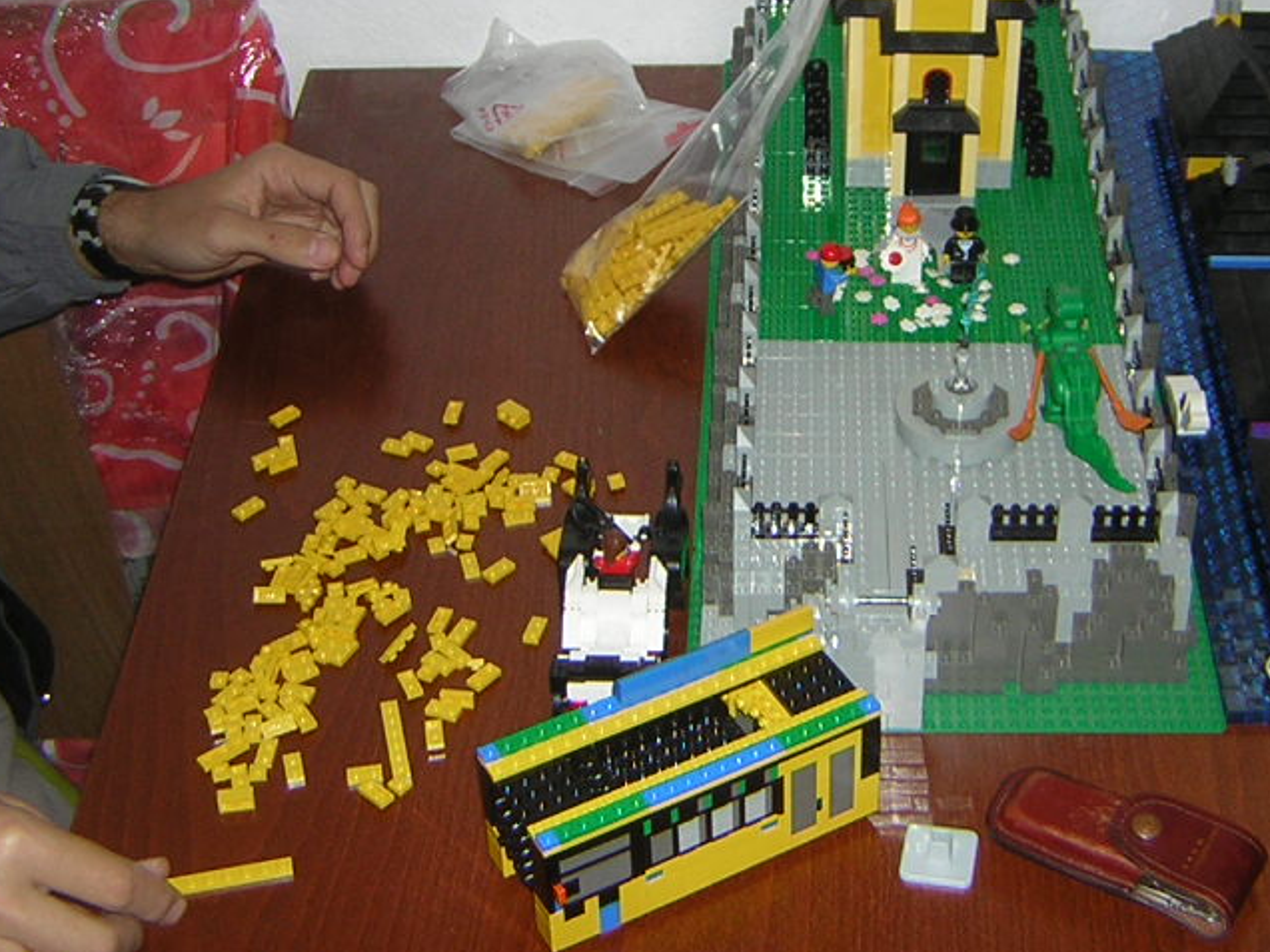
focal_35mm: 58
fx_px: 2128
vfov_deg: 25.1
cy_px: 343
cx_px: 837
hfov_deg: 33.0
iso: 50
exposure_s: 1/60.1
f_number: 2.6
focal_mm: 4.7
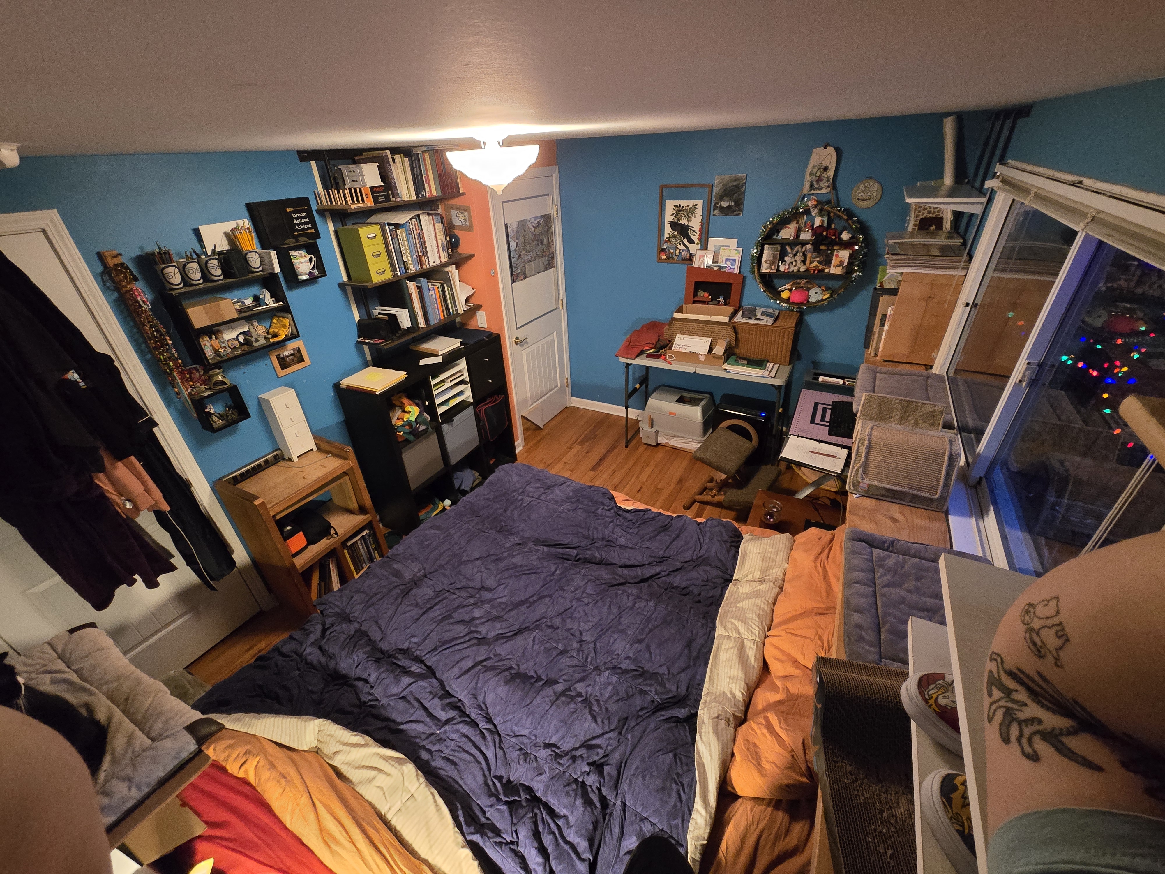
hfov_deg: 106.2
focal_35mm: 13
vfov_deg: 89.9
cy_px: 437
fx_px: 438
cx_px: 582
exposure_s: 1/40
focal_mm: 2.2
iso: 1250
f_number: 2.2
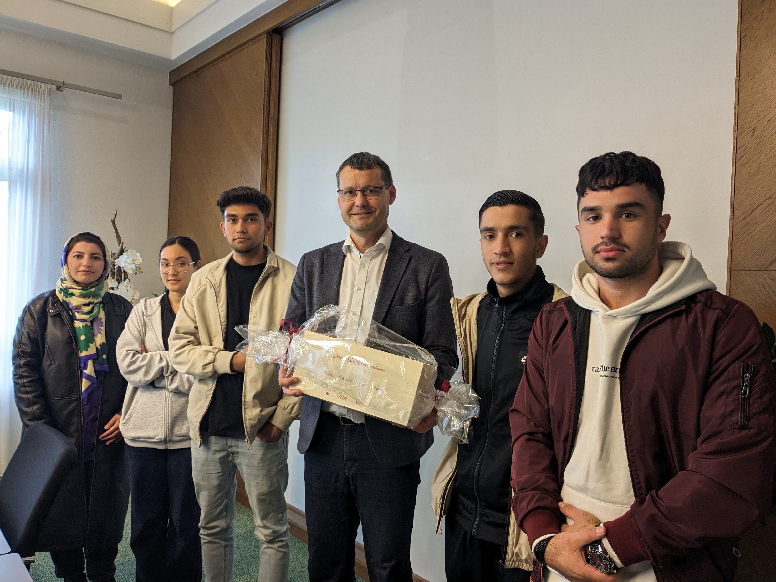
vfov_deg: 51.4
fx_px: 605
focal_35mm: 27
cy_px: 291
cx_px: 388
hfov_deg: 65.3
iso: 57
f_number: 1.73
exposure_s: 1/33.3
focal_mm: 4.38
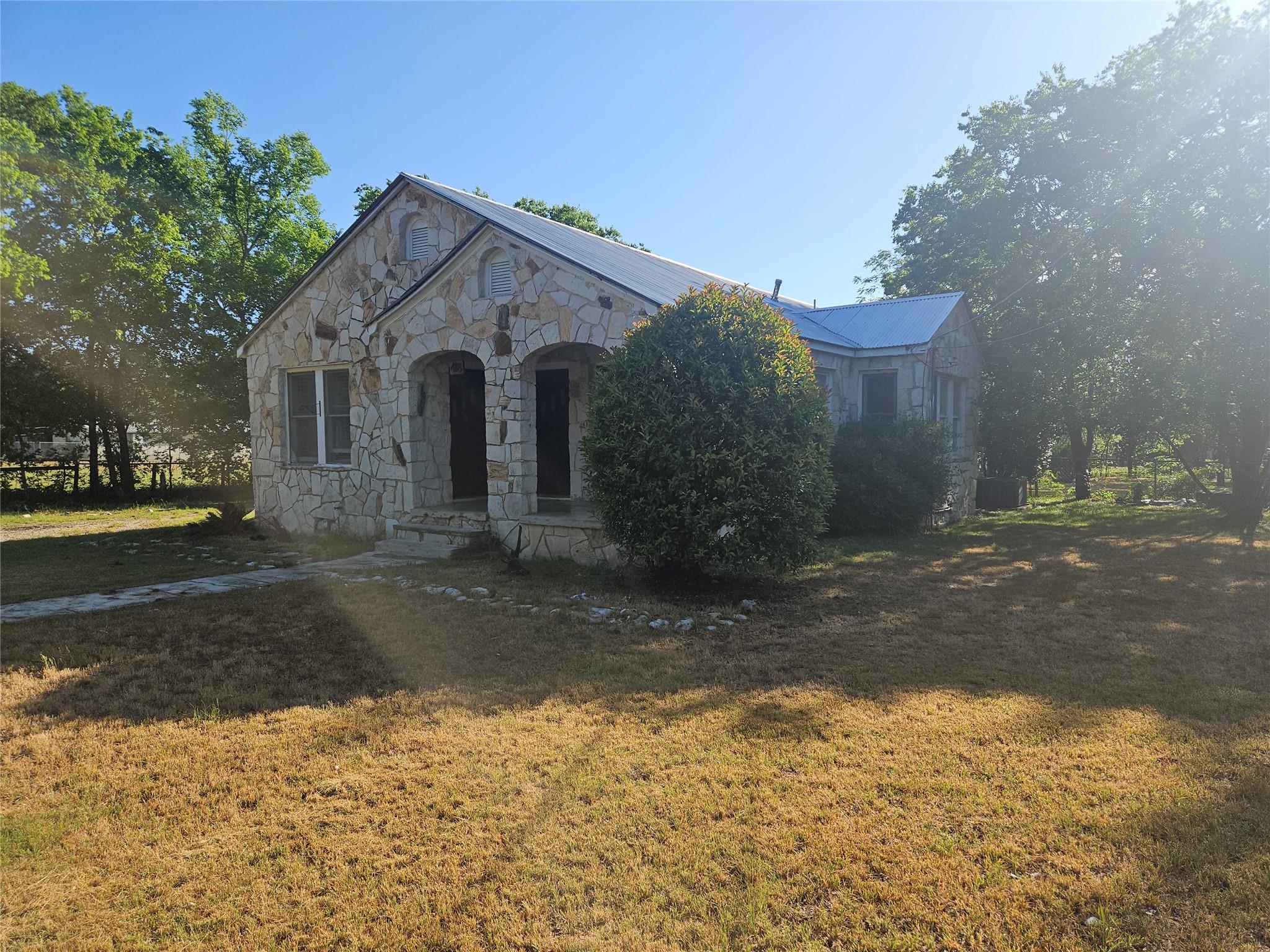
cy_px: 476
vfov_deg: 58.9
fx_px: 844
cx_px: 635
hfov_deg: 73.9
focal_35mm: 23
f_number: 1.8
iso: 25
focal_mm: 5.4
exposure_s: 1/1399
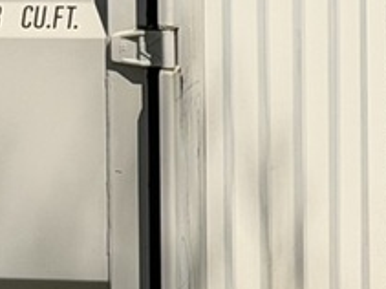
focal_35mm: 328
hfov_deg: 6.0
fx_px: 3655
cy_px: -144
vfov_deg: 4.5
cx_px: 426
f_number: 1.78
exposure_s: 1/13333
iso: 80
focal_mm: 6.76
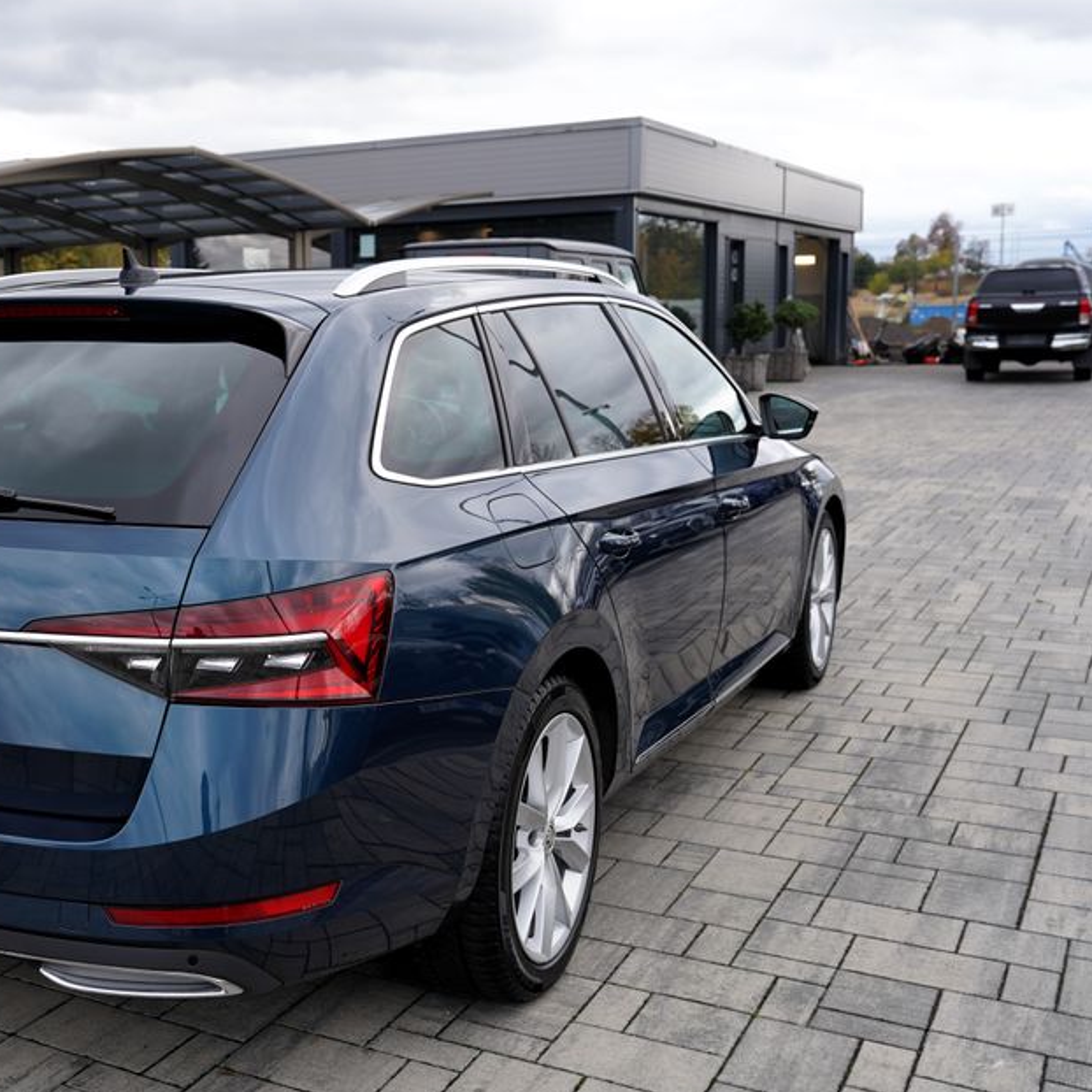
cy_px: 580
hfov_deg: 38.6
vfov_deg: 40.0
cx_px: 228
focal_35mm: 42
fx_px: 1499
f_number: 5
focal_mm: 30
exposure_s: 1/100
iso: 100
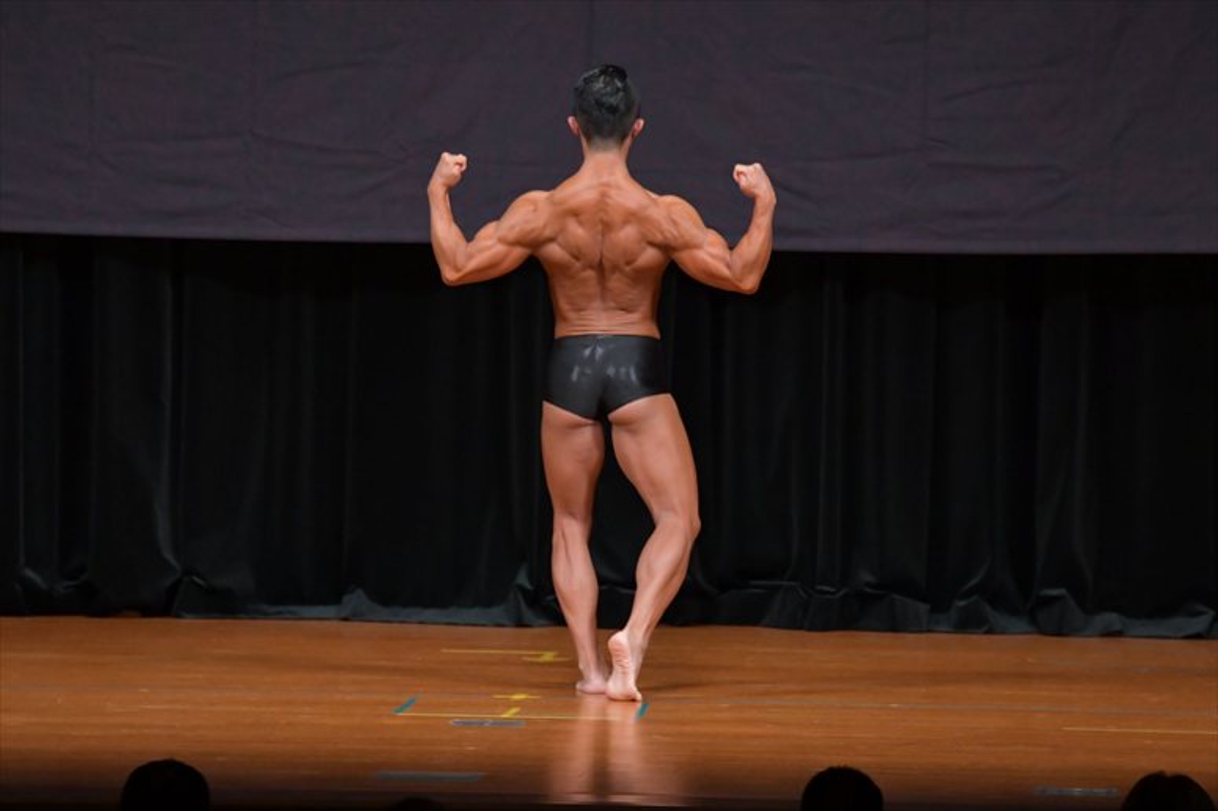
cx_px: 609
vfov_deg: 5.1
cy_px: 406
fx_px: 9131
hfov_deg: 7.6
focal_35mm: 270
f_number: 5.6
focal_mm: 180
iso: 4000
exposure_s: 1/400
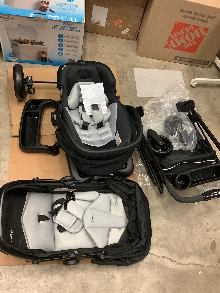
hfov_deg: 44.2
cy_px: 146
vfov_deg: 56.8
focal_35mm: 32
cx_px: 111
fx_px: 271
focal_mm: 3.3
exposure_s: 1/50
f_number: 2.4
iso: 400
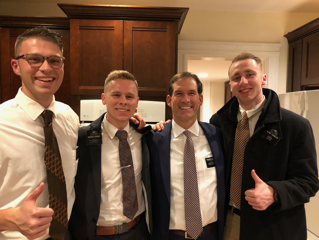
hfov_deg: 63.4
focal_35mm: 28
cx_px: 160
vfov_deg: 49.7
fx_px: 258
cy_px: 120
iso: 100
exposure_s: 1/6
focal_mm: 4
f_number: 1.8
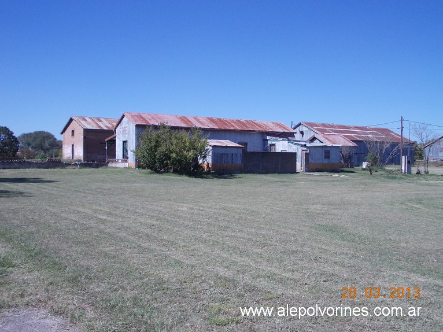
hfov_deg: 49.0
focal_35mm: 38
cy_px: 166
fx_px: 486
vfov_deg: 37.7
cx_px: 222
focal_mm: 5.3
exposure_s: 1/250
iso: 80
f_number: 6.2
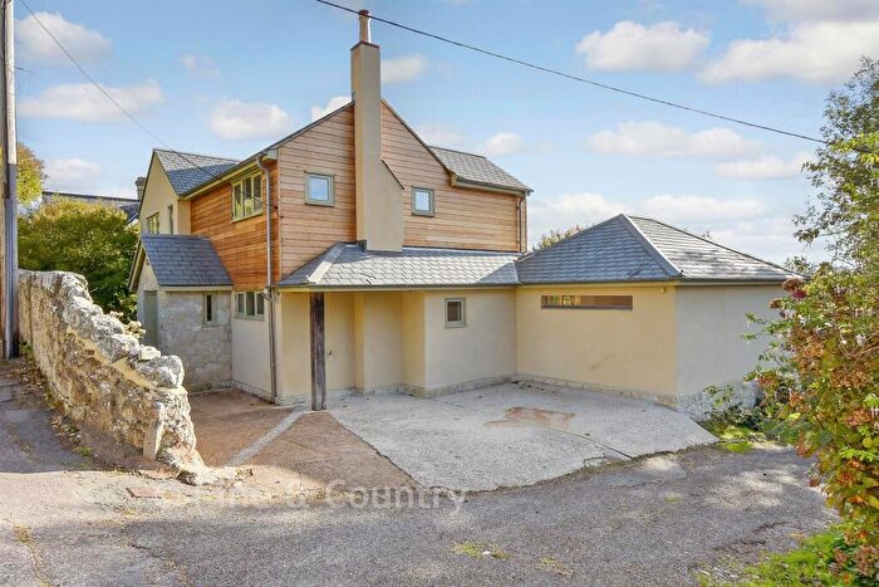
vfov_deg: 70.5
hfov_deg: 93.3
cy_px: 294
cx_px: 440
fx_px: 415
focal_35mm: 17
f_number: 8
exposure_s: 1/125
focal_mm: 11.5
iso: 160
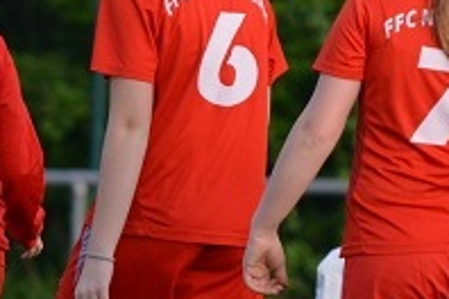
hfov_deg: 1.9
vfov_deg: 1.3
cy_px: 234
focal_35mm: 1067
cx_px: 444
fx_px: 13307
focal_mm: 220
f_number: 5.3
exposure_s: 1/500
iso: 800
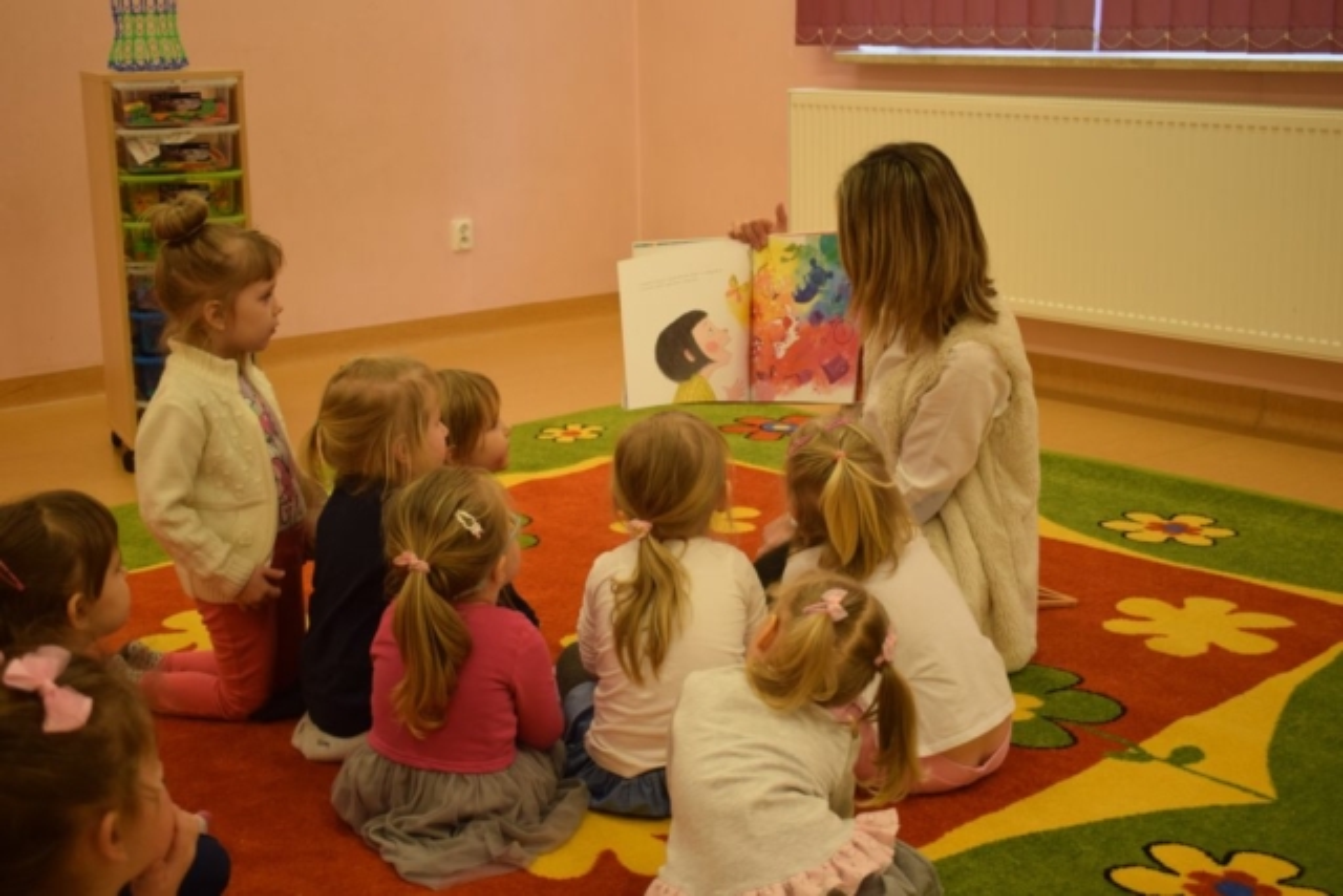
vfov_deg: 26.5
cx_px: 672
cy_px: 448
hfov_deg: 38.9
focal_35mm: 51
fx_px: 1903
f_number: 4.5
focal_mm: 34
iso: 400
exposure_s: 1/60
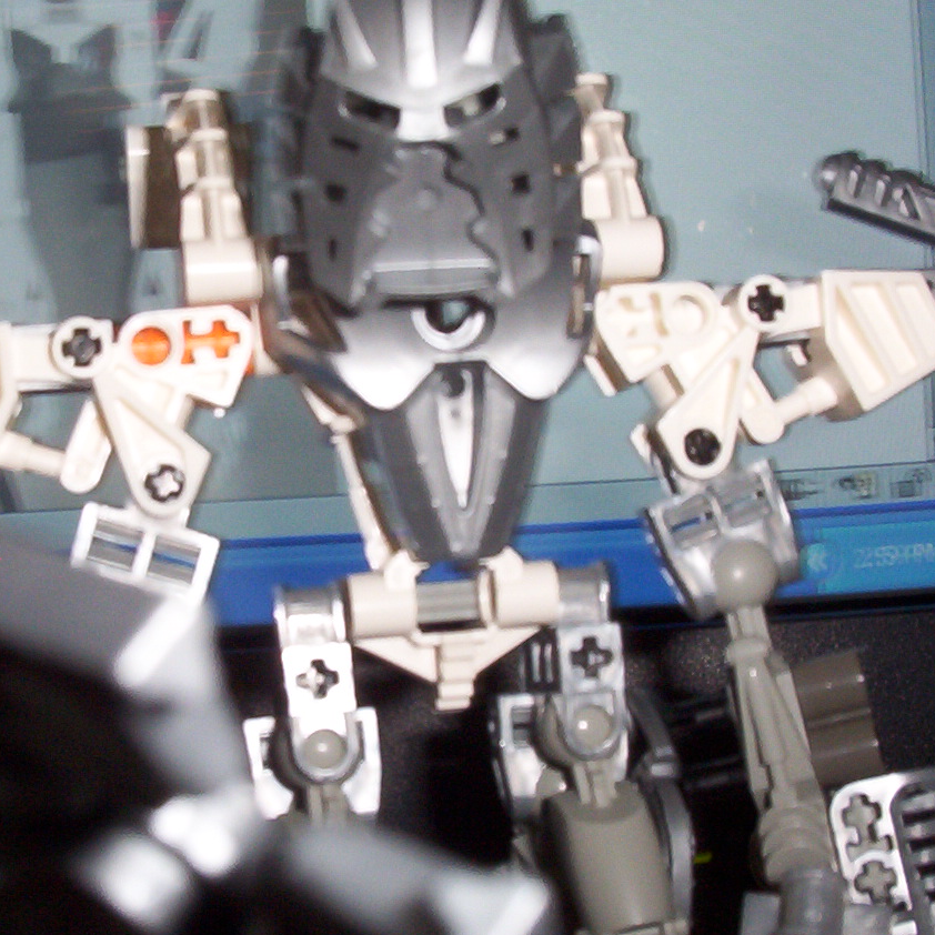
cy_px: 489
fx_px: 2047
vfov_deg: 25.7
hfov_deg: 25.6
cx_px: 345
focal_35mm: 67
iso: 140
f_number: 4.5
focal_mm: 6
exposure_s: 1/30
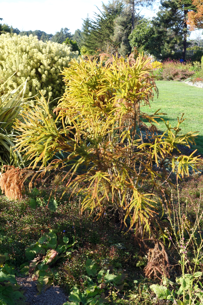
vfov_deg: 37.5
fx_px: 448
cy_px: 152
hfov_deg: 25.5
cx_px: 102
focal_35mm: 53
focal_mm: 19.53
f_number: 5.6
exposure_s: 1/125
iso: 125
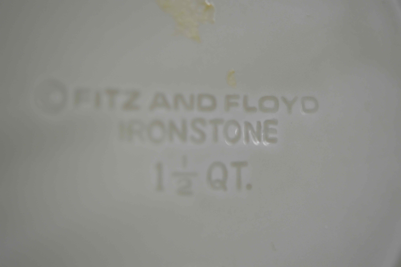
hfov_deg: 22.6
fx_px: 1002
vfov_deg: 15.2
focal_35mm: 90
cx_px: 200
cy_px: 134
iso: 400
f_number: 3.5
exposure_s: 1/200
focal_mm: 60
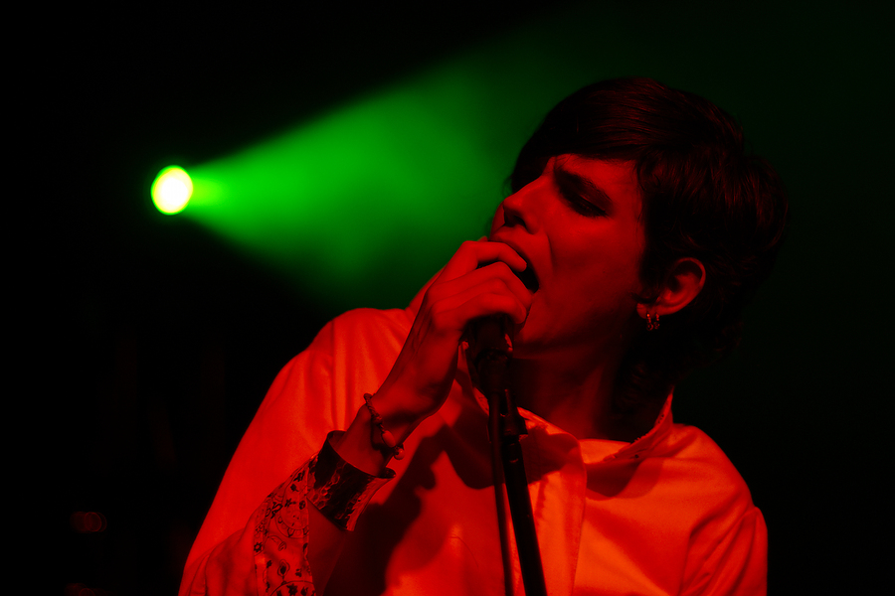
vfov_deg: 18.2
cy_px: 298
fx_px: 1864
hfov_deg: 27.0
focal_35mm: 75
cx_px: 448
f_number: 1.4
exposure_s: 1/320
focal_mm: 50
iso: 200
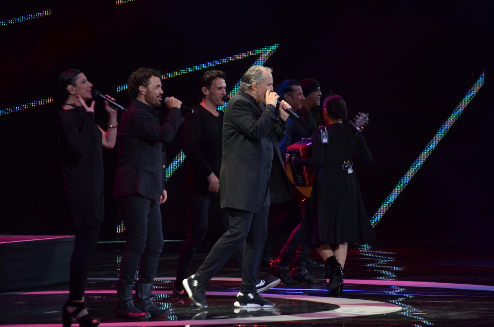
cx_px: 247
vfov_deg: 4.6
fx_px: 4108
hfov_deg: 6.9
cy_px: 164
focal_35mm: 300
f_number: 5.6
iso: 1000
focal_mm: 200
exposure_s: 1/125
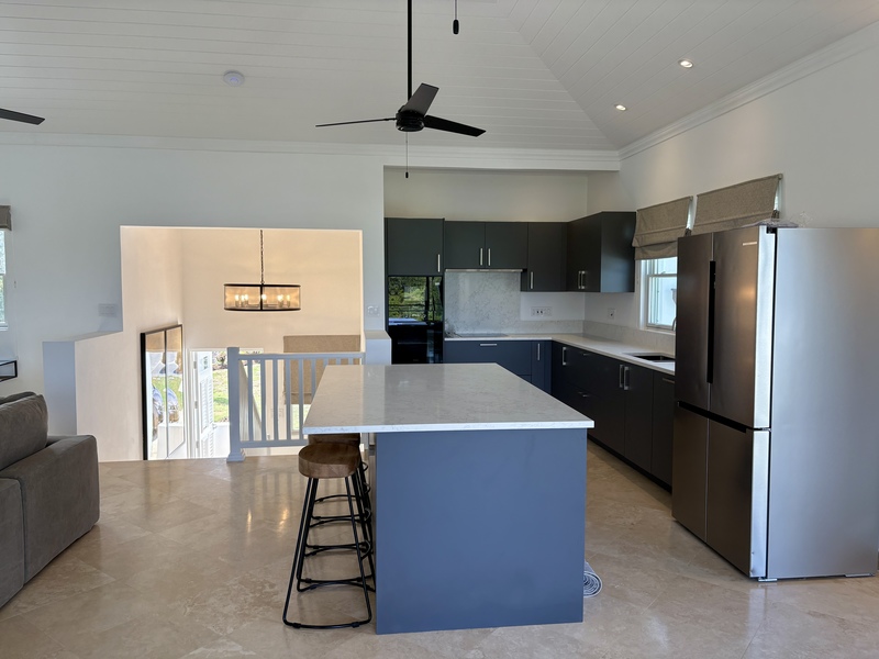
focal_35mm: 26
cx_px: 440
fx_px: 660
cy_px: 330
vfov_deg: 53.1
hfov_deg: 67.3
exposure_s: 1/320
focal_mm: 5.96
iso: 64
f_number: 1.6
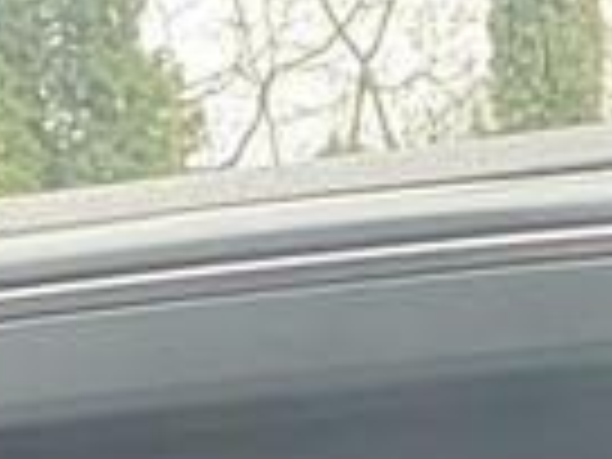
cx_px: 508
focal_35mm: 92
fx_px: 1627
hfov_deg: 21.0
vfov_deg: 11.6
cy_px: 1246
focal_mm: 2.22
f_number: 2.2
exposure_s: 1/60
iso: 250
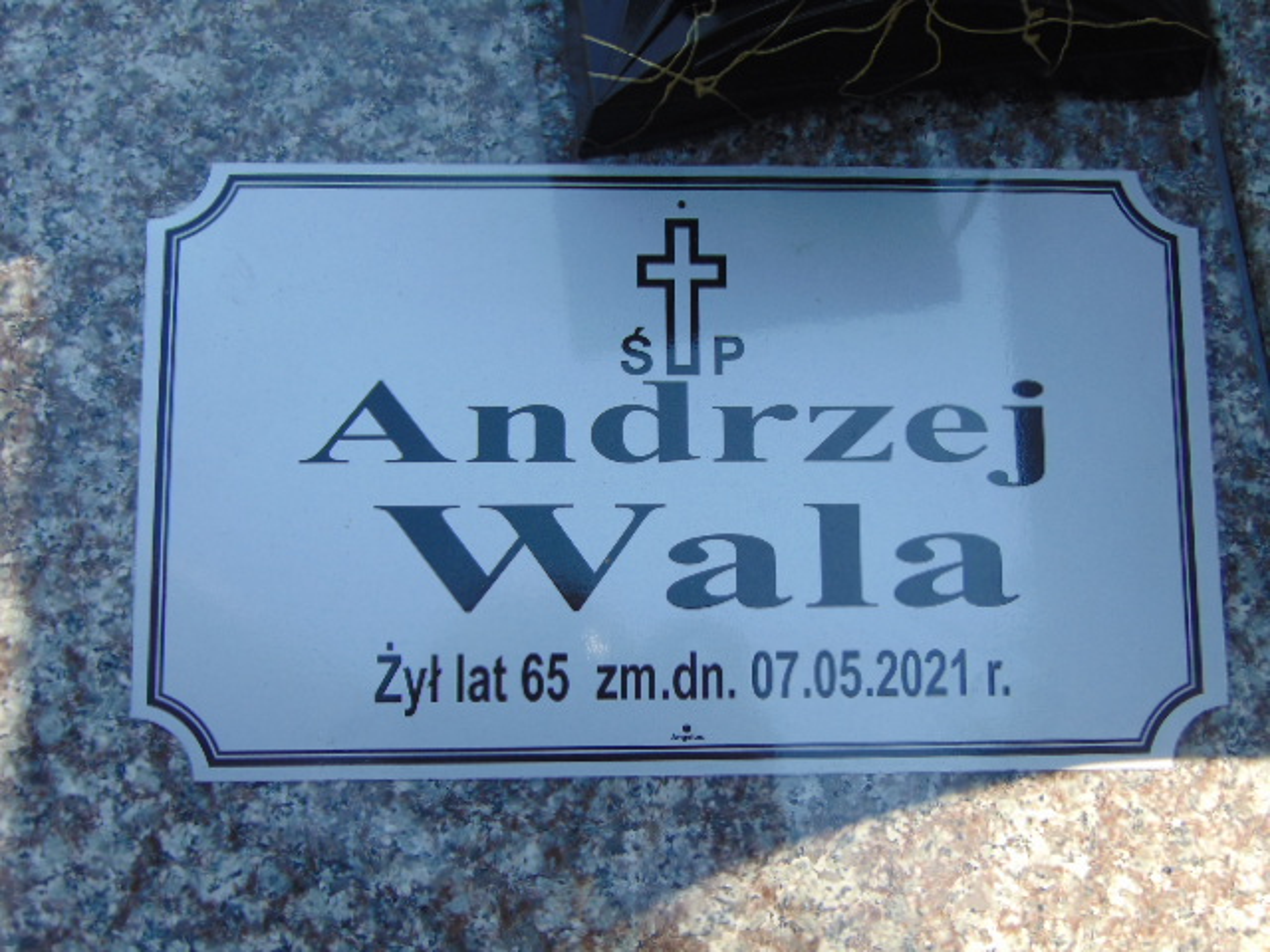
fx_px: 1541
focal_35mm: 42
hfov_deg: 44.8
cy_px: 476
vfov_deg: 34.3
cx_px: 635
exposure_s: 1/500
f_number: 3.3
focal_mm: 7.6
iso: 80
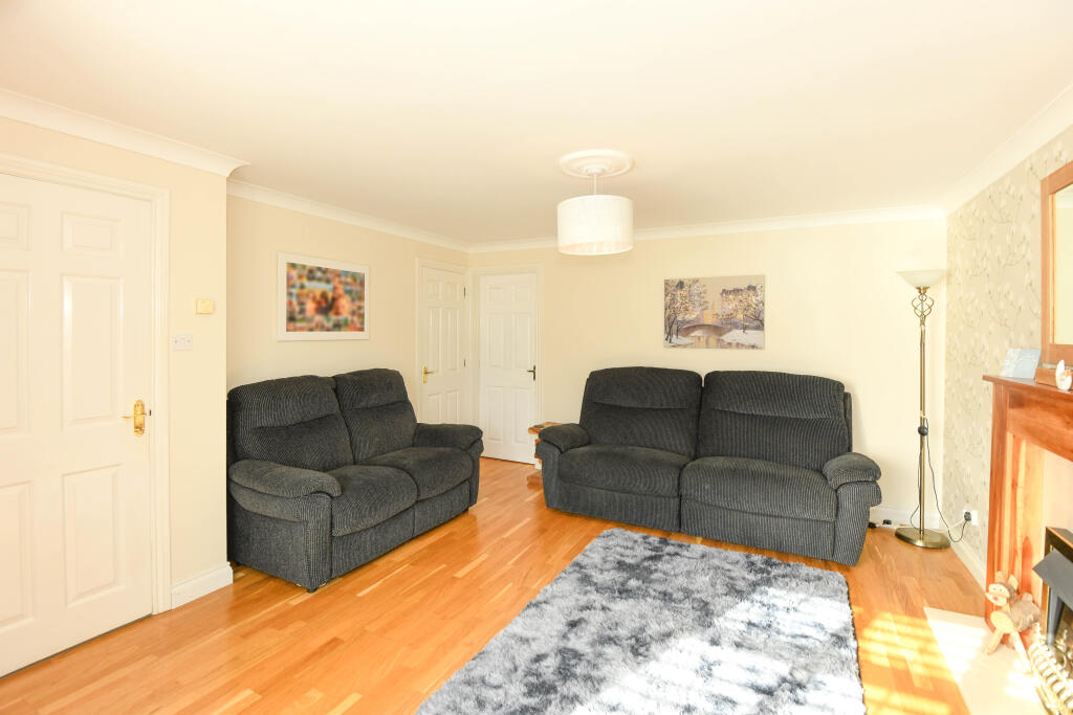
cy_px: 358
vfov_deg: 73.8
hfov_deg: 96.7
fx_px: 477
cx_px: 536
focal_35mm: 16
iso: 1000
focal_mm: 16
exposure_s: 1/160
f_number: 6.3
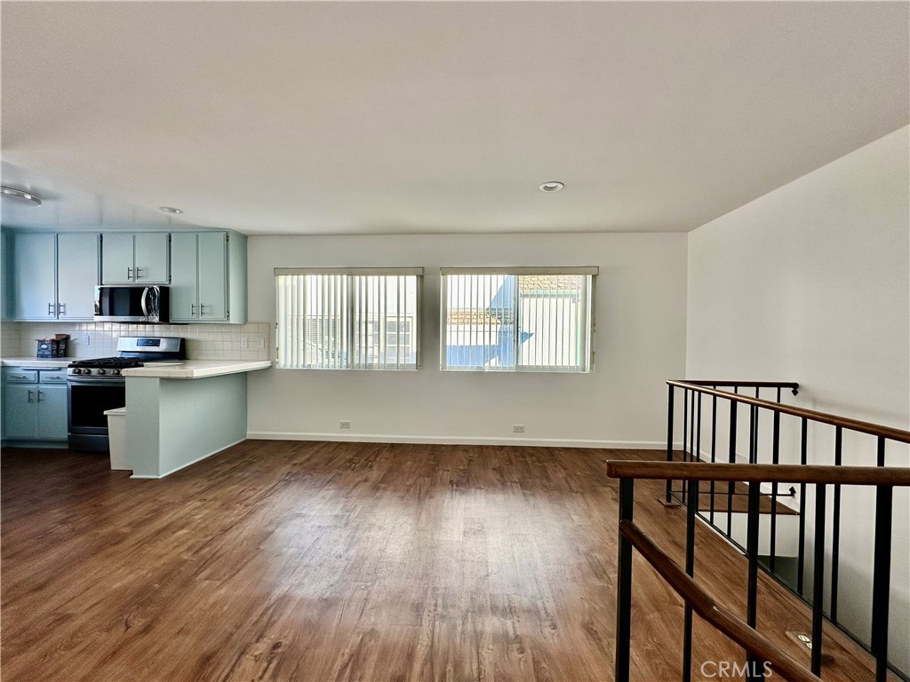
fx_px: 368
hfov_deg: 102.1
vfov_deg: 85.7
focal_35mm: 14
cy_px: 341
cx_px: 455
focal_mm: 2.22
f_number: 2.2
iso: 40
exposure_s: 1/173
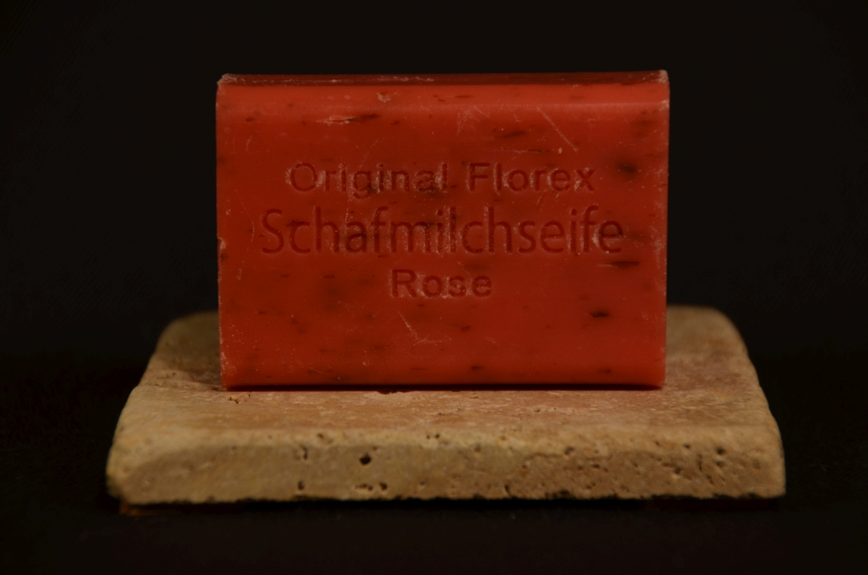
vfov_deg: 8.3
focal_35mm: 165
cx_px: 434
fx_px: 3970
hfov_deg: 12.5
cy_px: 288
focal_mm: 110
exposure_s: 1/400
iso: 400
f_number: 6
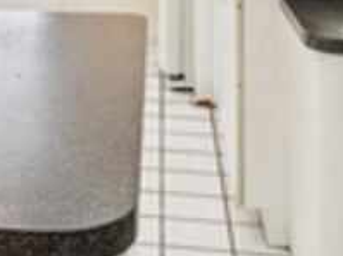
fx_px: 1011
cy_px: -218
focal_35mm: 102
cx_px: -62
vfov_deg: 13.0
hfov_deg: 18.3
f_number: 8
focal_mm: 16.5
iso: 400
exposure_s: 1/50
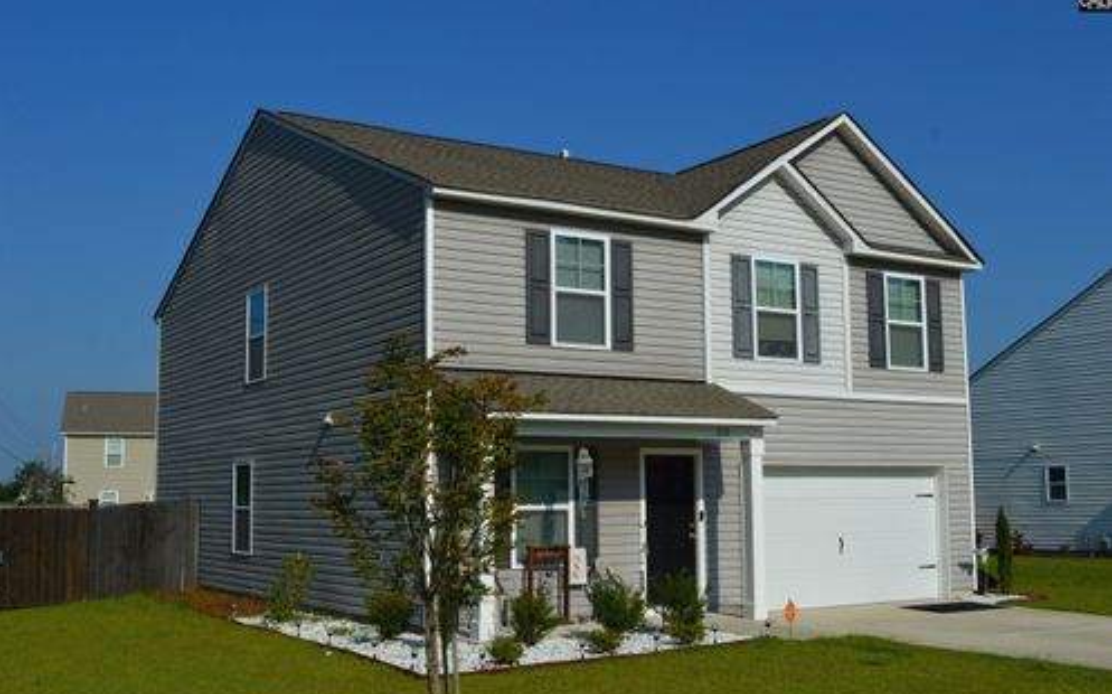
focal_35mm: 42
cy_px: 365
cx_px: 555
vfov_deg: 30.8
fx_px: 1257
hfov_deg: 47.7
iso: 180
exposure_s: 1/500
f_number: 11
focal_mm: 27
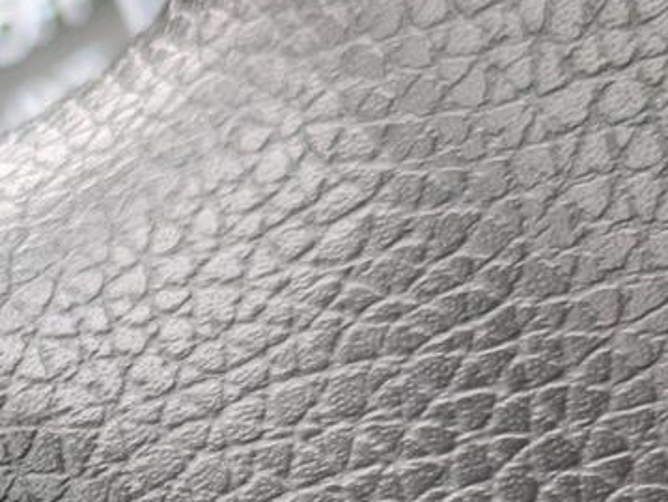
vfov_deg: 7.9
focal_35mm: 182
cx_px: -404
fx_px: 3514
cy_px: 844
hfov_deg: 10.4
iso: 200
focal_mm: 5.43
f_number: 1.89
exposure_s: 1/120
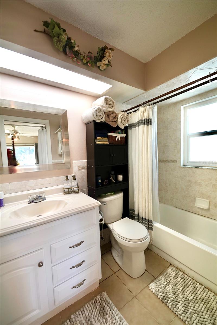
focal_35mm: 14
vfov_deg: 104.3
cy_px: 162
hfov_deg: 81.2
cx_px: 108
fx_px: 127
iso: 640
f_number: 2.8
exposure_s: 1/160
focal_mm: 14
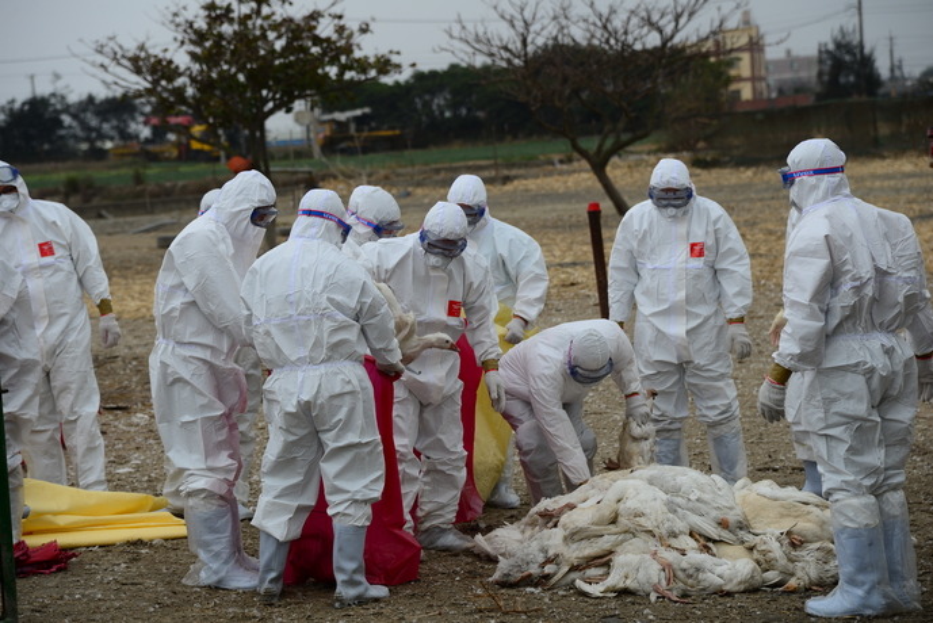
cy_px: 312
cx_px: 466
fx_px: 3111
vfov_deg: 11.4
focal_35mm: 120
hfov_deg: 17.1
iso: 100
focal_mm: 120
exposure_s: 1/160
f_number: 5.6
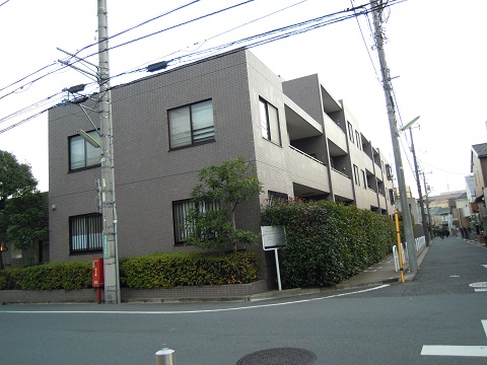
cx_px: 244
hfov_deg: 63.4
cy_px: 182
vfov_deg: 49.7
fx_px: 394
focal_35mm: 28
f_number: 2.7
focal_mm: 5
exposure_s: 1/30
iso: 200
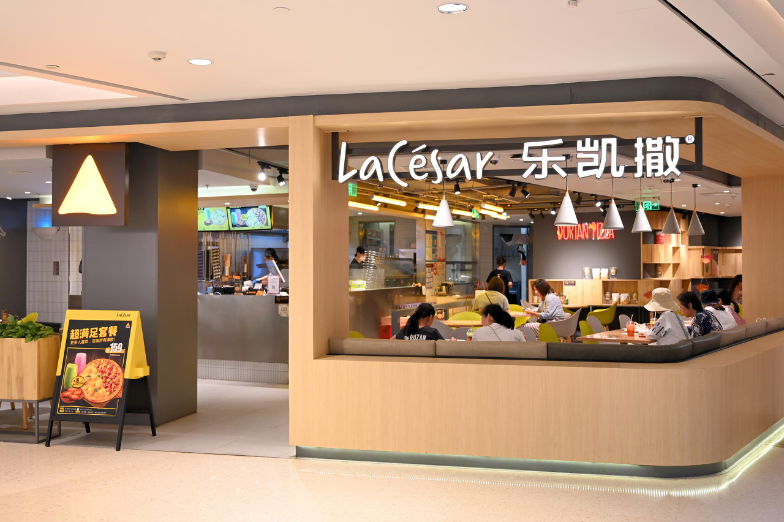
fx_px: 762
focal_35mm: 35
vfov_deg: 37.8
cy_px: 261
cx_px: 392
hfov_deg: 54.5
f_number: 4
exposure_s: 1/80
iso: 720
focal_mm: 35
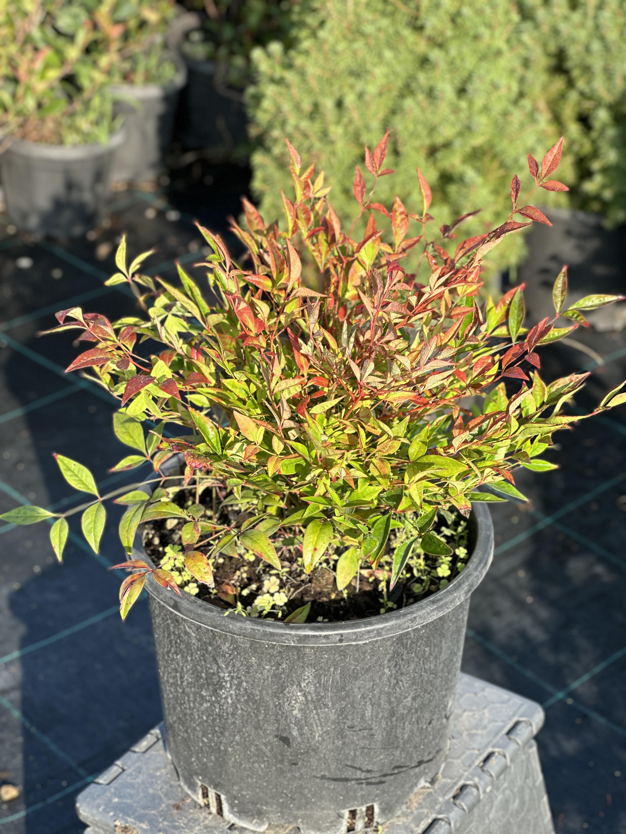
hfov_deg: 19.1
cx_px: 313
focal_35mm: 77
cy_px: 417
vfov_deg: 25.3
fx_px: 1857
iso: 25
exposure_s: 1/166
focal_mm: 9
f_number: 2.8
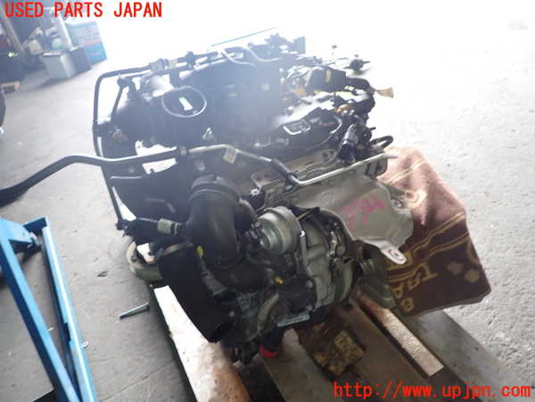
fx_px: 386
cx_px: 268
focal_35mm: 25
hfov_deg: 69.4
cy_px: 201
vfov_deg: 54.9
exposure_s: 1/50
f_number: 2
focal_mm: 4.5
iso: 200
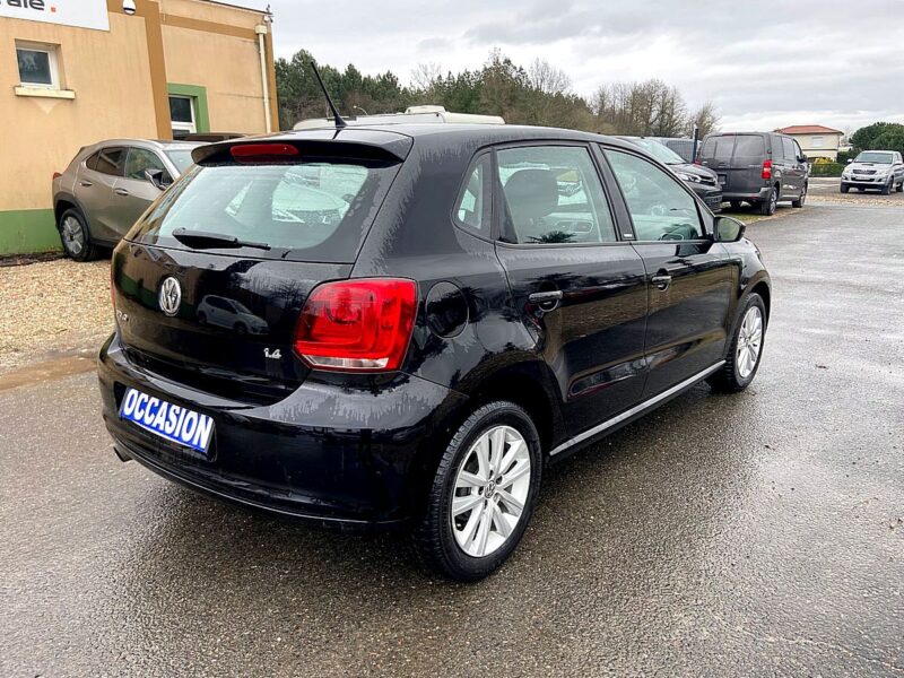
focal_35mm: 26
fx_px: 679
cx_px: 452
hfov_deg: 67.3
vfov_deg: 53.1
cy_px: 339
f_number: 1.8
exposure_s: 1/153
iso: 32
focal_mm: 4.25
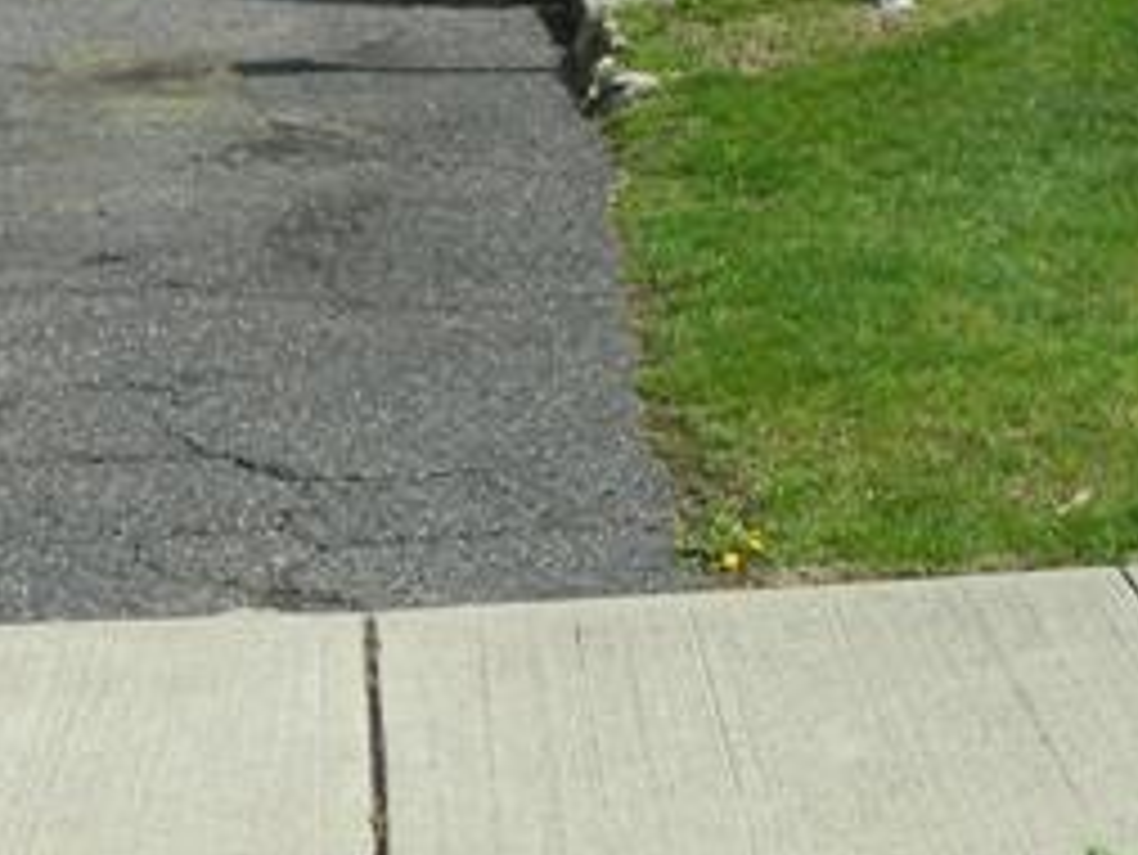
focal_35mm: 101
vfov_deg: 14.1
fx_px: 3322
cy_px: -220
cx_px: 891
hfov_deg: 19.3
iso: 80
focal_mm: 4.5
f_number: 8.7
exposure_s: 1/200
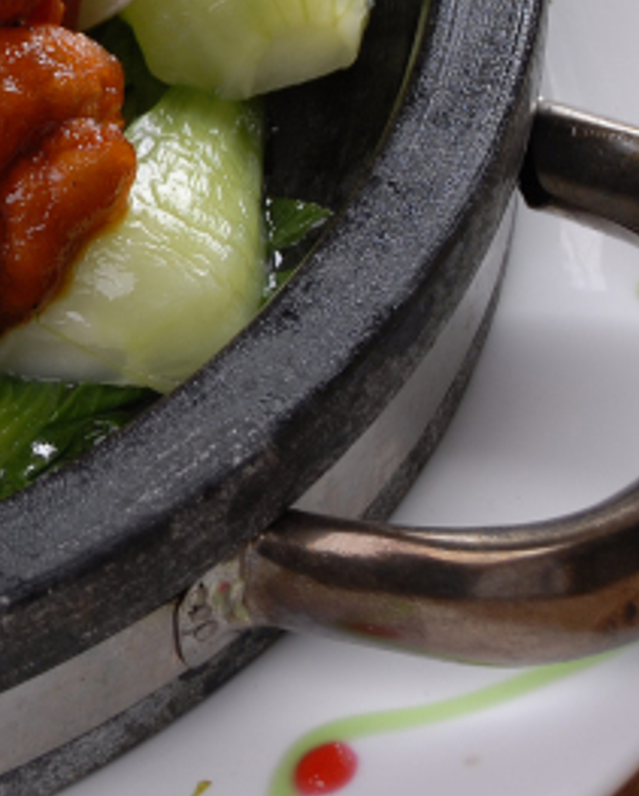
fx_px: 6466
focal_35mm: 274
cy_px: -47
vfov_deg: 7.0
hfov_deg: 5.6
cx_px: -366
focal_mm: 50
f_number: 5.6
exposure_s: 1/160
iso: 100
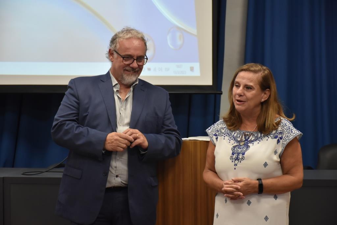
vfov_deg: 11.4
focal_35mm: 120
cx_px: 168
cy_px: 112
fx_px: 1123
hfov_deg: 17.1
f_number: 5.6
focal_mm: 80
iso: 1600
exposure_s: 1/125
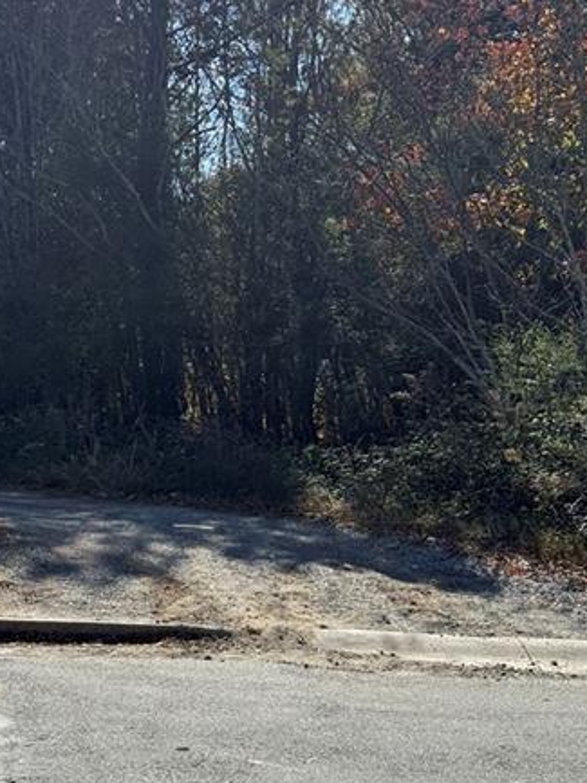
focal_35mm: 85
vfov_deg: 23.0
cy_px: 345
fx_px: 1924
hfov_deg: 17.2
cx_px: 94
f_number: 1.78
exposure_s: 1/4878
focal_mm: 6.76
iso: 100
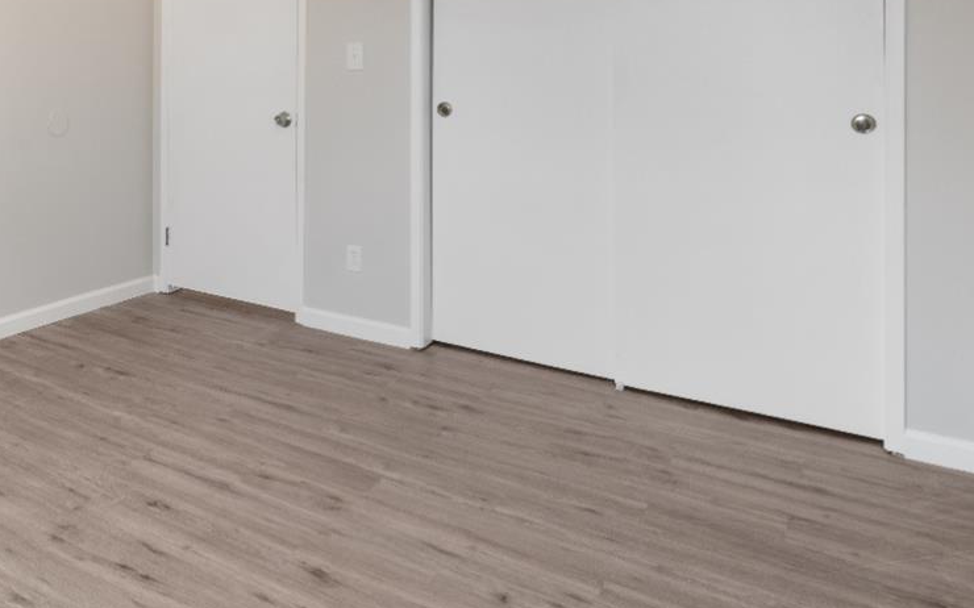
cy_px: 71
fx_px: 823
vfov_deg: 38.1
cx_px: 140
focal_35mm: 31
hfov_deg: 55.0
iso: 100
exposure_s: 1.6
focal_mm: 15
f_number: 10
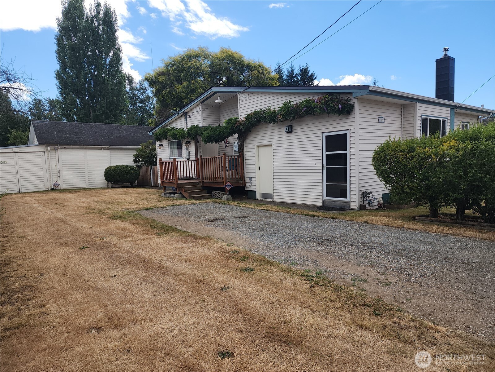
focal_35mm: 23
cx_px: 248
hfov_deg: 73.9
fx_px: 329
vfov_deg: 58.9
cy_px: 186
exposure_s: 1/799
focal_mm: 6.4
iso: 12
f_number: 1.8
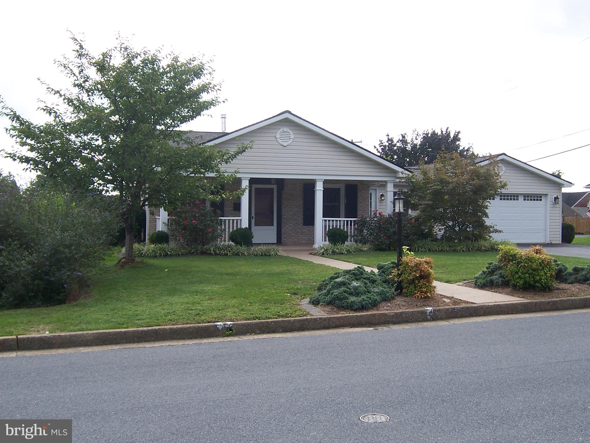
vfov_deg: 36.0
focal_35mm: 40
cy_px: 222
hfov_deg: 46.8
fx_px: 682
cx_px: 295
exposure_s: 1/350
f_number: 4
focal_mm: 6.7
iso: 80
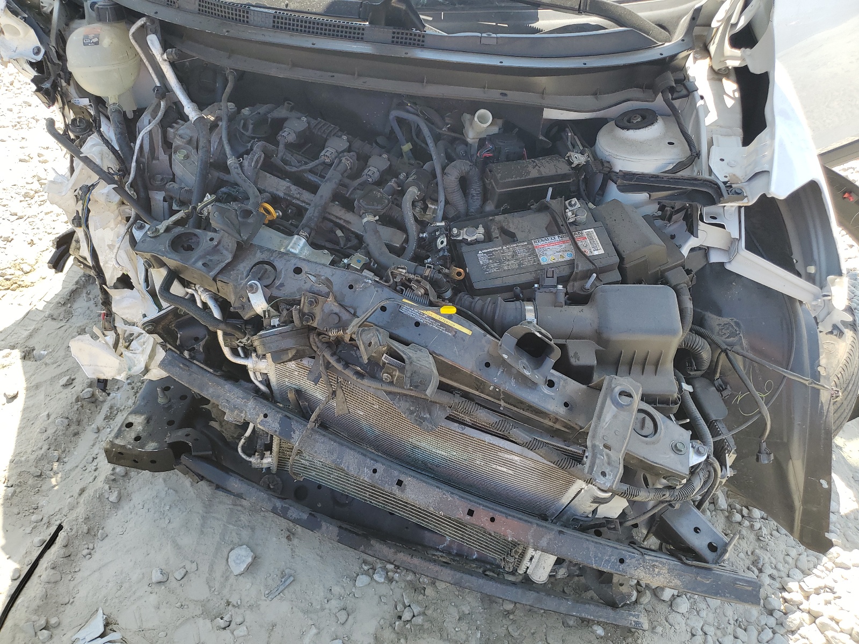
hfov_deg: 67.3
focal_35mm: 26
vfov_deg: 53.1
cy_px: 322
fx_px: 645
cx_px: 430
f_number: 1.5
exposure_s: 1/667
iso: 50
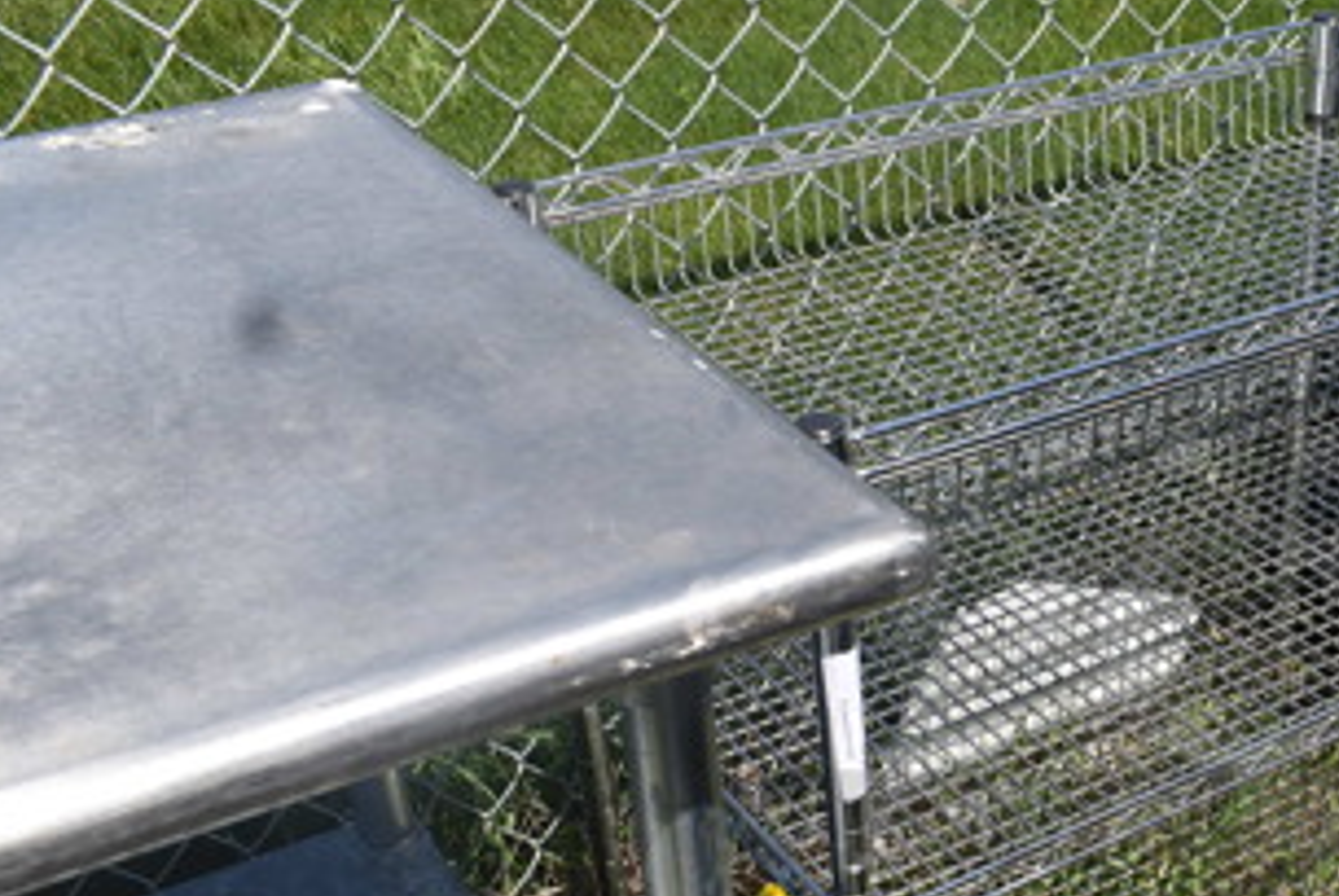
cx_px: 1185
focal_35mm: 54
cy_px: 632
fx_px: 2010
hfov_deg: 34.9
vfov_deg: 24.9
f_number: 7.1
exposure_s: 1/320
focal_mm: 18
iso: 100
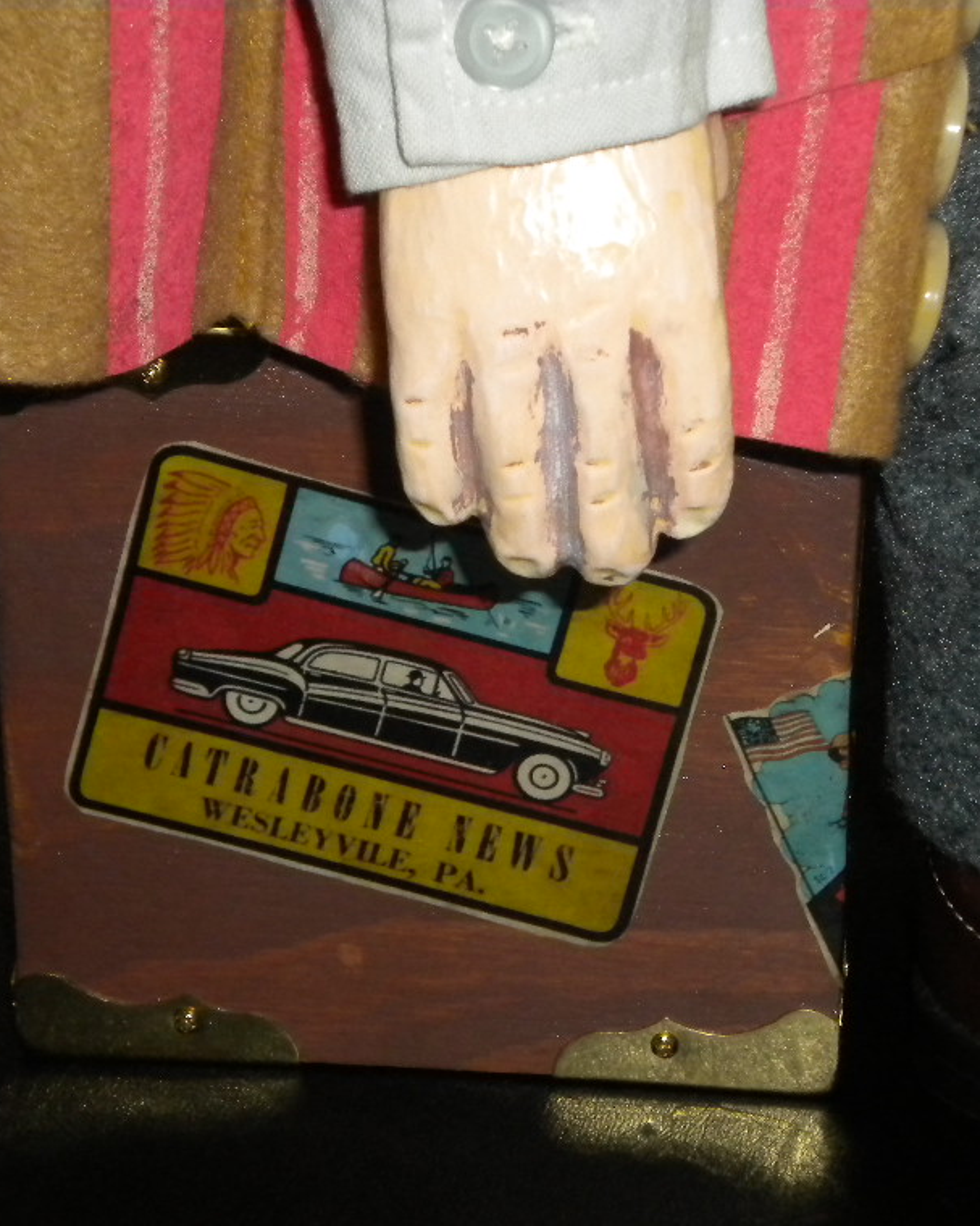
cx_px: 531
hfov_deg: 14.8
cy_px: 619
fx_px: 3771
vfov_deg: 18.5
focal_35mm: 104
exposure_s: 1/60
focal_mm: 14.3
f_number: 5.1
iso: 400
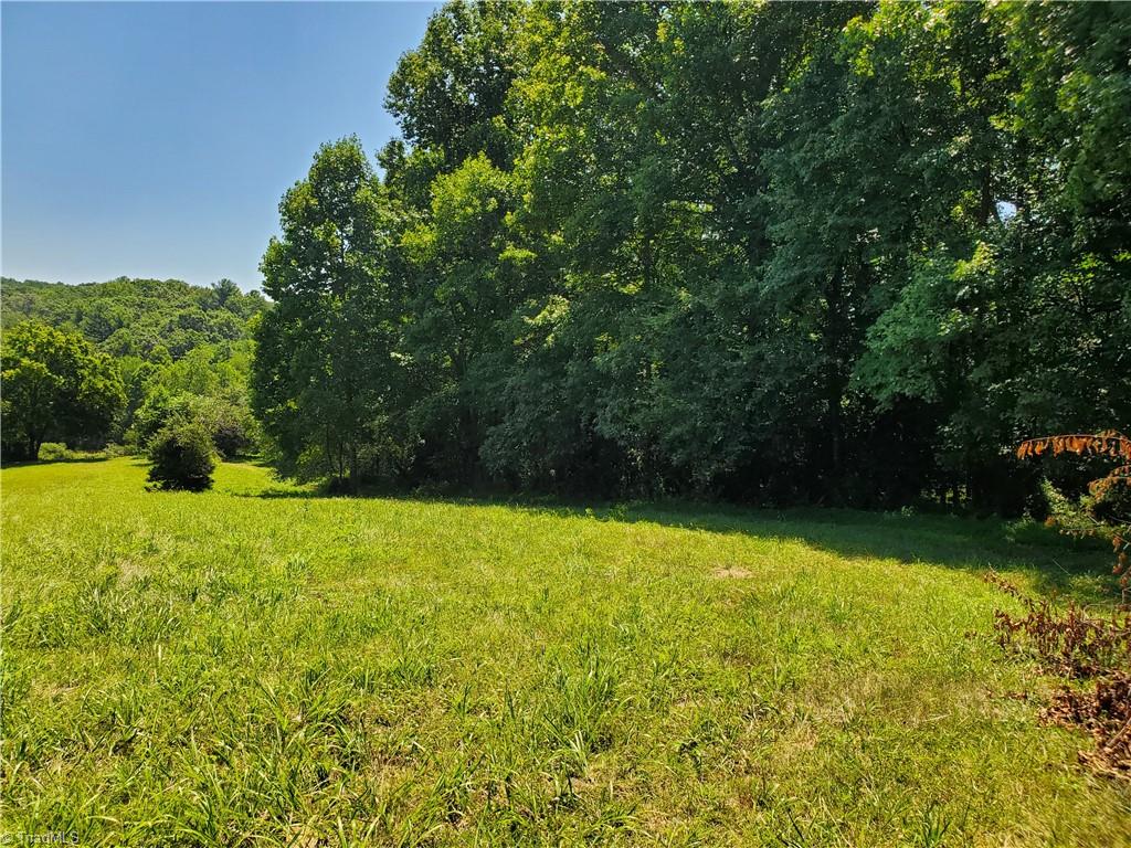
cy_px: 424
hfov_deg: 67.3
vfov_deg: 53.1
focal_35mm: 26
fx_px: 849
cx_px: 566
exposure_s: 1/1002
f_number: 2.4
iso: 50
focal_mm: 4.3
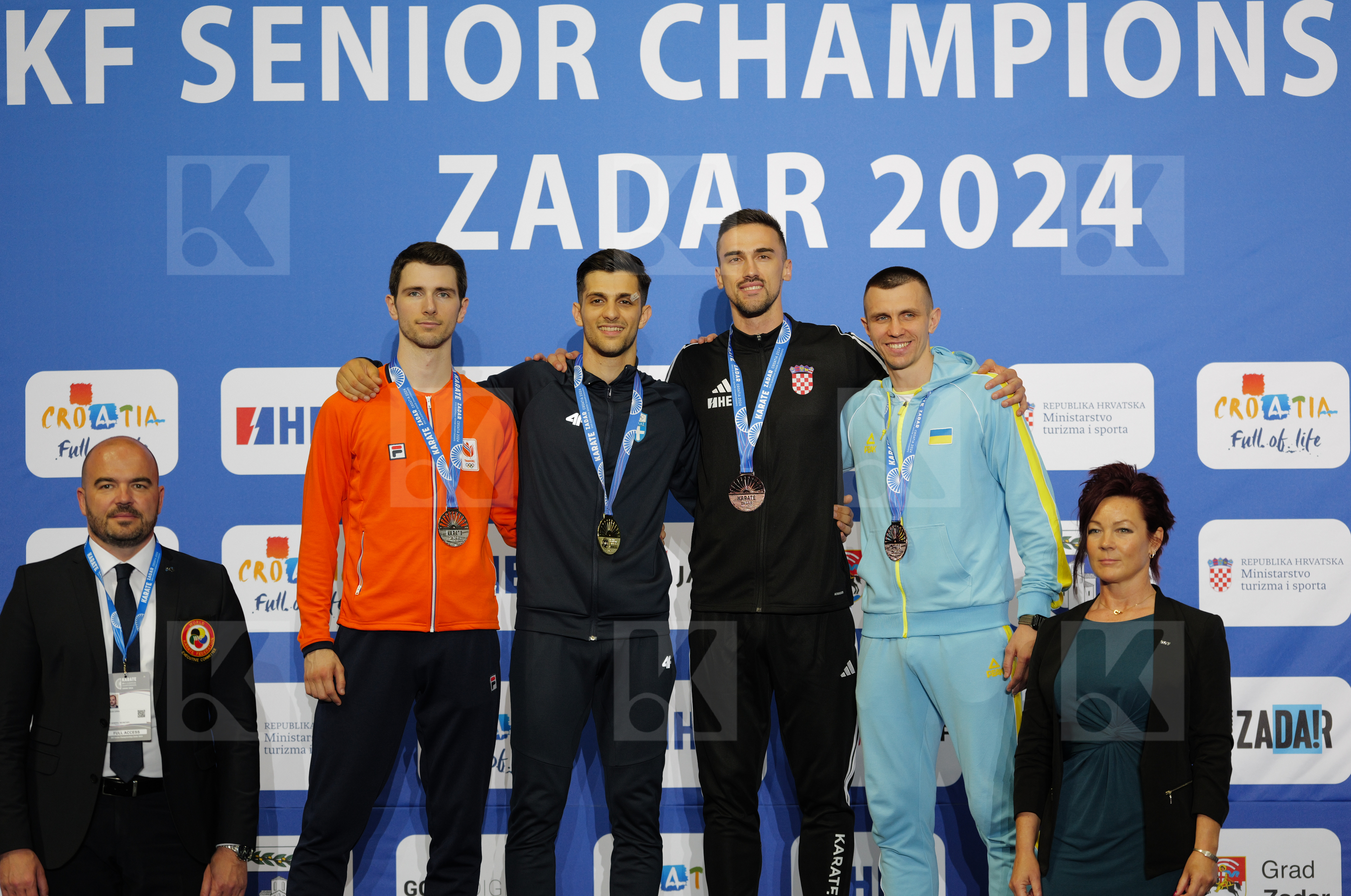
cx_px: 676
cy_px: 448
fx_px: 4533
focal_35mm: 121
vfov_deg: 11.3
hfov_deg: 17.0
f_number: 2.8
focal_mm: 121
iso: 800
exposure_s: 1/250
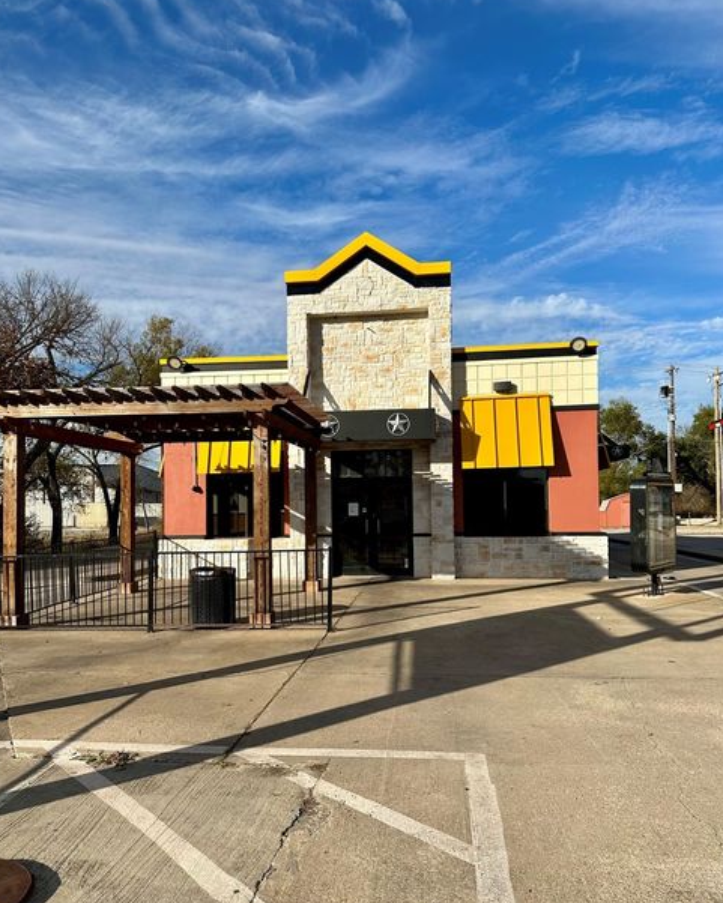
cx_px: 359
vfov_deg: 65.9
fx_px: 695
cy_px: 483
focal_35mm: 26
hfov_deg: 54.9
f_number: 1.78
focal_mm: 6.86
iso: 80
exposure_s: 1/6211
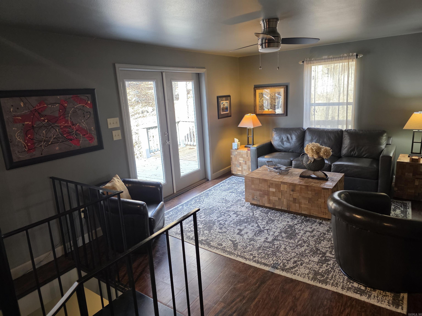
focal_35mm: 23
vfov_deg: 58.9
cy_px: 158
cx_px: 211
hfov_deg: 73.9
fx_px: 280
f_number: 1.7
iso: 400
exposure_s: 1/120
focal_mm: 6.3
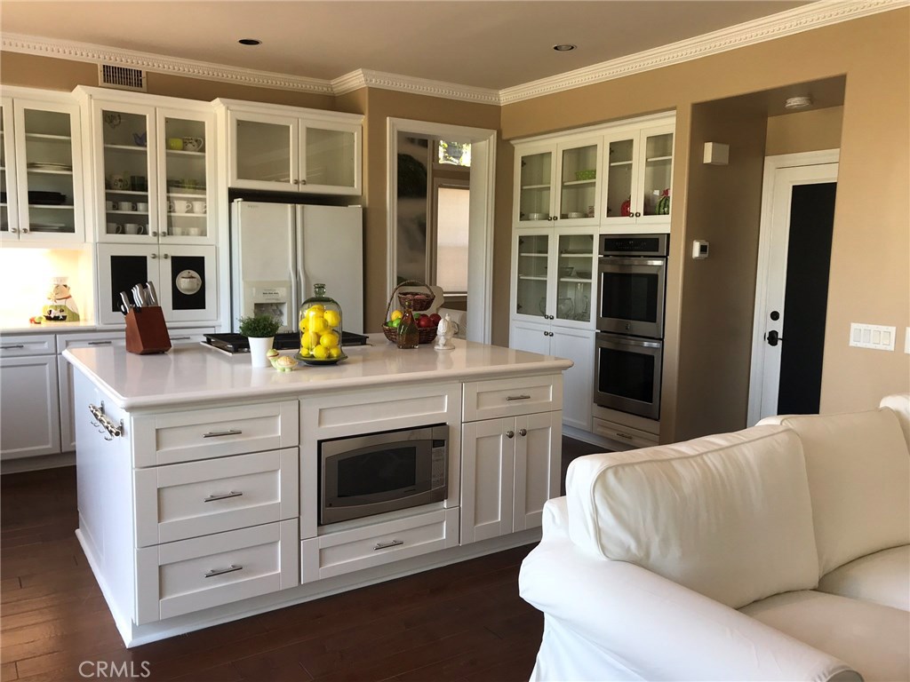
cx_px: 455
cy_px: 341
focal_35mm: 28
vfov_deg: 49.7
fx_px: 736
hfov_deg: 63.4
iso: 25
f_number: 1.8
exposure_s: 1/60
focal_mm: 3.99
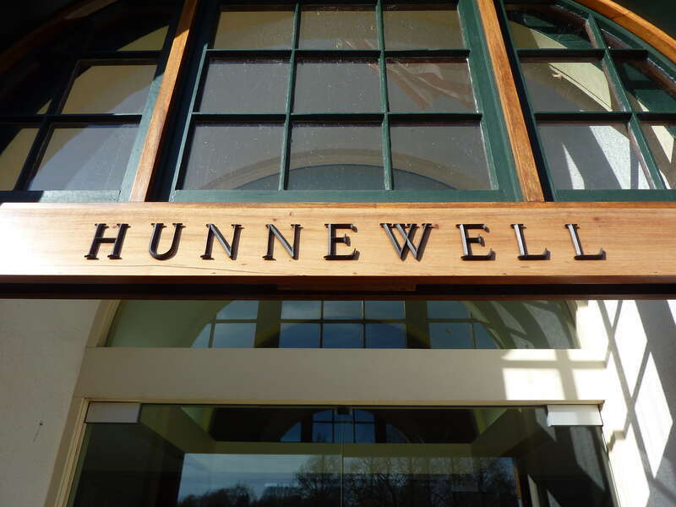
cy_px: 254
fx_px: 488
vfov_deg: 54.9
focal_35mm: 25
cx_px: 338
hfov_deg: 69.4
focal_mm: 4.1
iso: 80
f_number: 4
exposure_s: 1/400
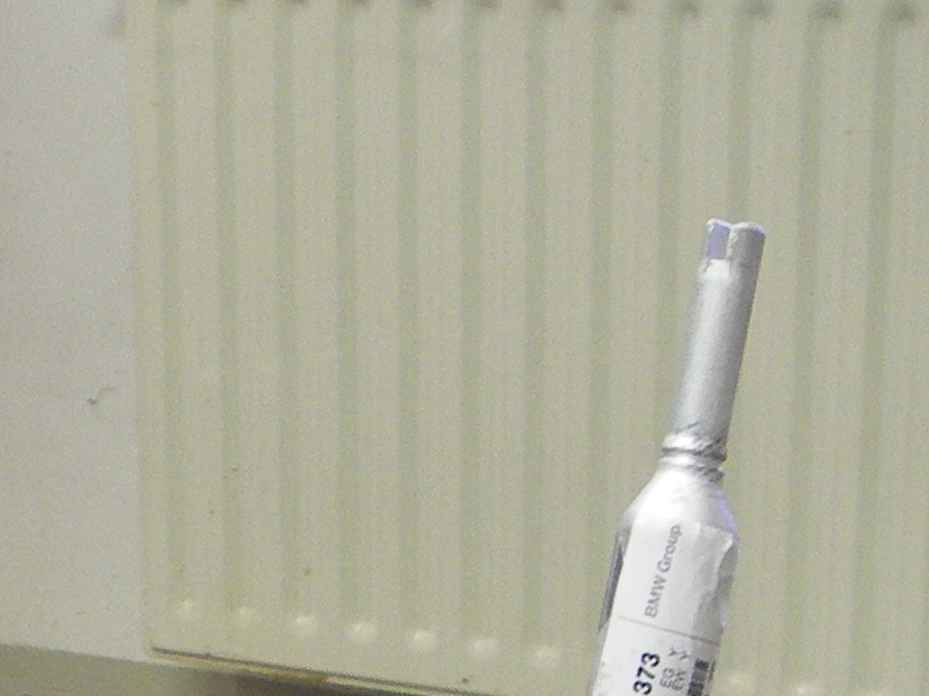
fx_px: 3167
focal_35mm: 118
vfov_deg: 12.2
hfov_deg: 16.2
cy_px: 914
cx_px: -98
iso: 125
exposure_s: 1/4
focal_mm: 6.3
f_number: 3.3
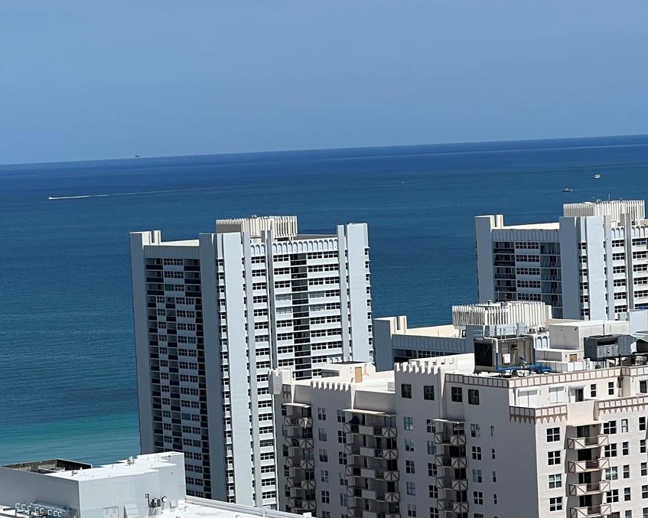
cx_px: 290
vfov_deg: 10.9
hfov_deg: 13.6
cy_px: 357
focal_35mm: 142
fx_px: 2722
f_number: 2.8
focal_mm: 9
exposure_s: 1/1553
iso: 32
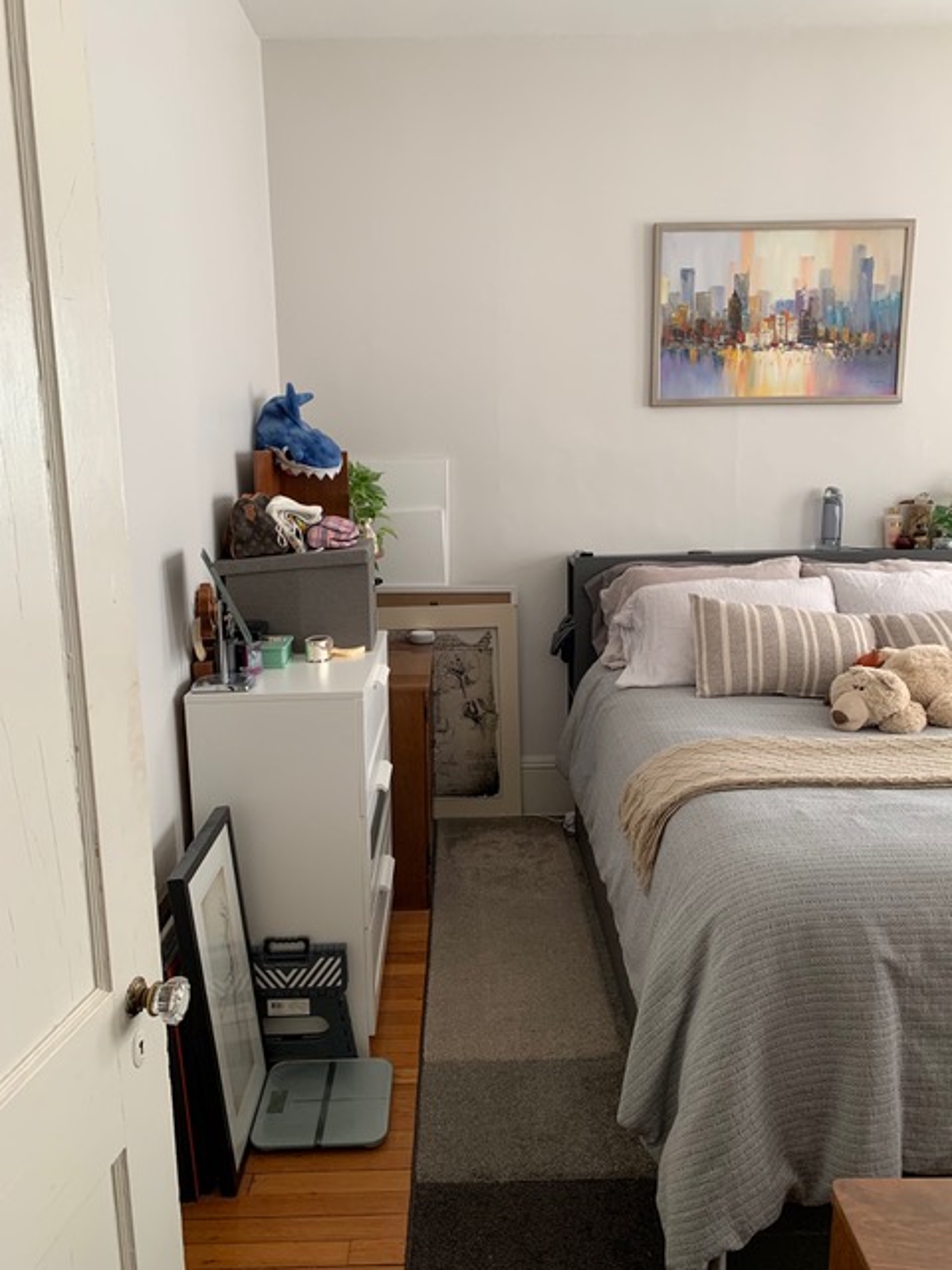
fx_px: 953
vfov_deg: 67.3
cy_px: 635
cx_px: 476
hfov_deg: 53.1
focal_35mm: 26
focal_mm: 4.25
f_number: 1.8
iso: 100
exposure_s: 1/73
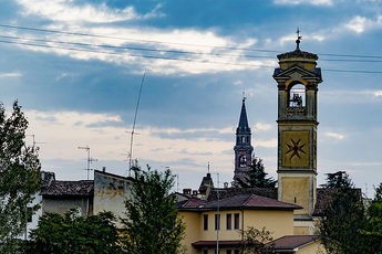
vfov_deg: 9.3
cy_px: 121
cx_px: 245
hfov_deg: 13.9
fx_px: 1570
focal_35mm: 148
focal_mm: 85
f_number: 4
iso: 800
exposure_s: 1/320
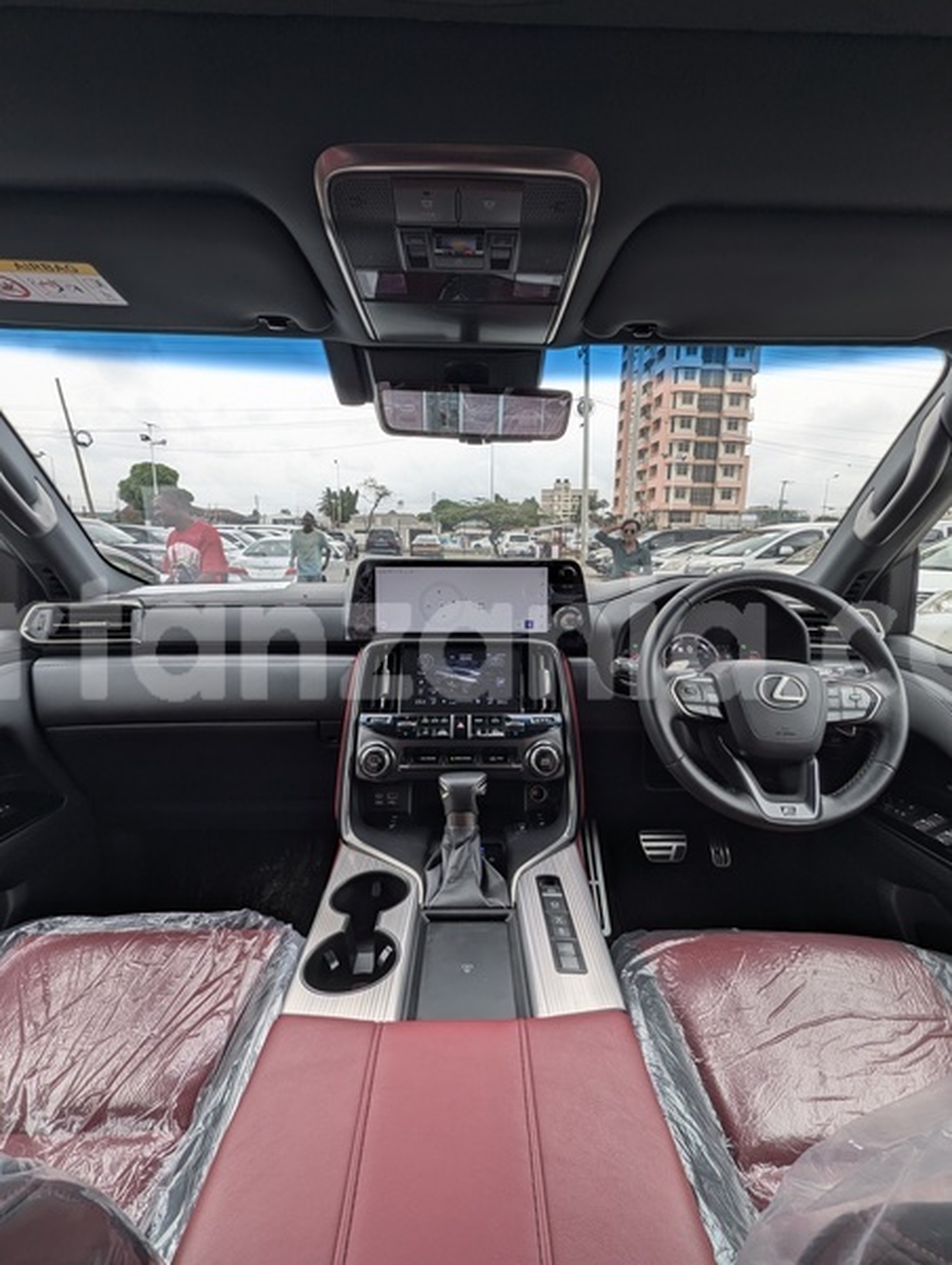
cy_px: 632
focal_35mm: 13
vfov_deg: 106.1
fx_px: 475
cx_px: 476
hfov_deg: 90.1
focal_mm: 1.95
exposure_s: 1/366
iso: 39
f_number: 2.2
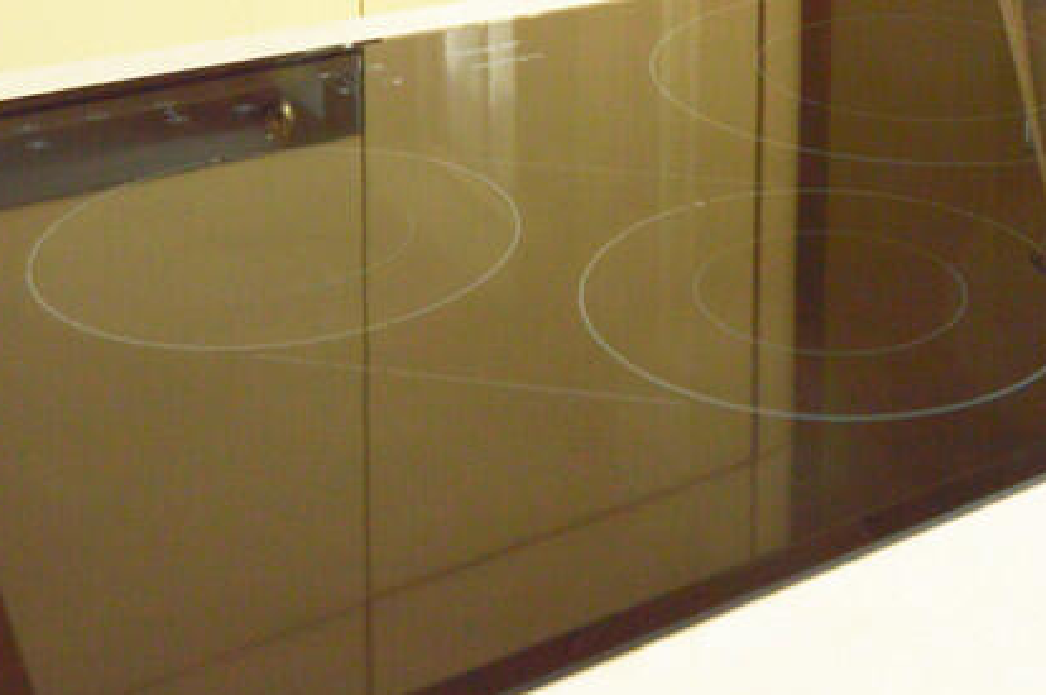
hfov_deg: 37.4
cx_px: 771
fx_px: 1509
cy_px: 52
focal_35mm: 52
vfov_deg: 25.0
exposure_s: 1/160
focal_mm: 14
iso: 200
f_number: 6.3
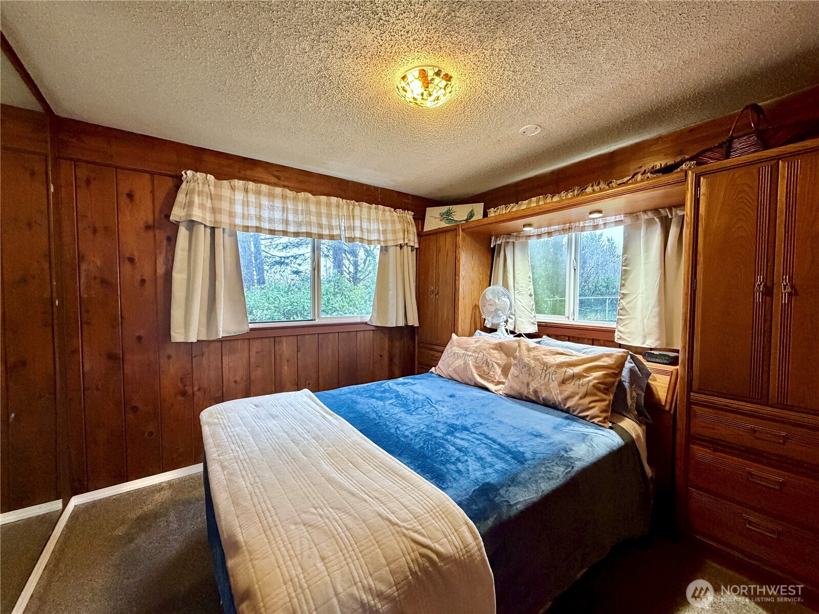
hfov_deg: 102.1
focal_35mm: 14
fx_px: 331
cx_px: 410
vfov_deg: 85.7
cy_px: 307
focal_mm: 2.22
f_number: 2.2
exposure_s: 1/60
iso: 500
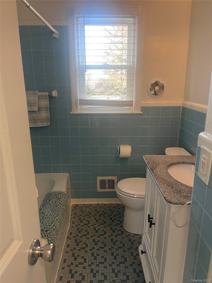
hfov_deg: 54.9
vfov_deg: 69.4
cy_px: 142
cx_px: 106
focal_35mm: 25
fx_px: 204
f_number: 1.6
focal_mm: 5.1
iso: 160
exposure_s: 1/60
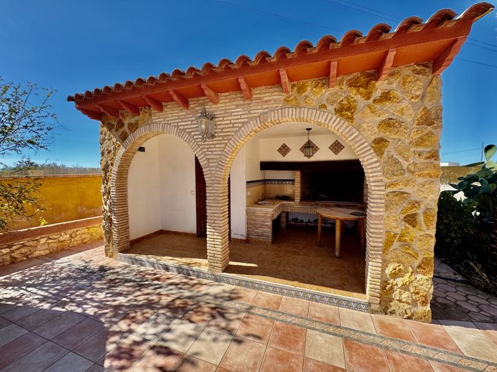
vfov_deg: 85.6
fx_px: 201
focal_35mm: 14
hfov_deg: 102.1
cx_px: 248
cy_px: 186
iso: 40
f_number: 2.2
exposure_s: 1/505
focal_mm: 2.22
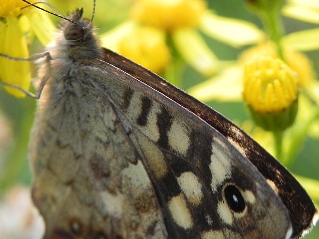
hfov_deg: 12.2
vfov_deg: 9.2
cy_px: 126
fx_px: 1493
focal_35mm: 162
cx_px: 148
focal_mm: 16.9
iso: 160
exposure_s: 1/108
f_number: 4
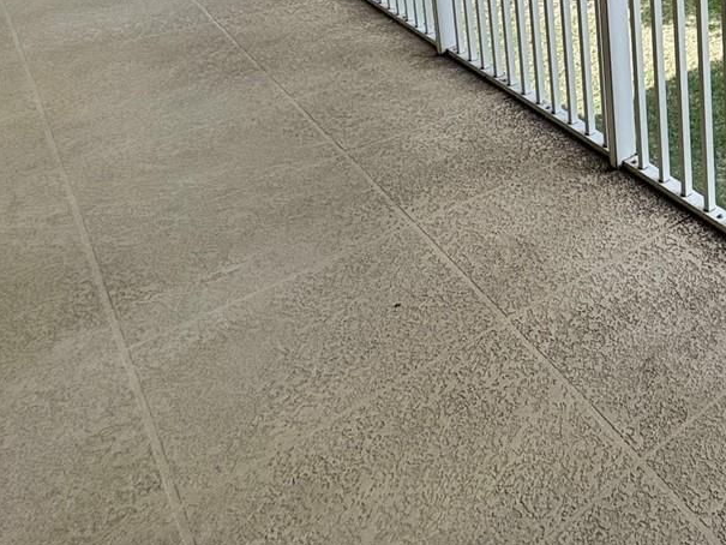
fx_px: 776
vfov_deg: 30.9
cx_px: 937
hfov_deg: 35.1
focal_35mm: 37
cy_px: -150
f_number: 2.2
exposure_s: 1/565
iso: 64
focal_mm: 2.22
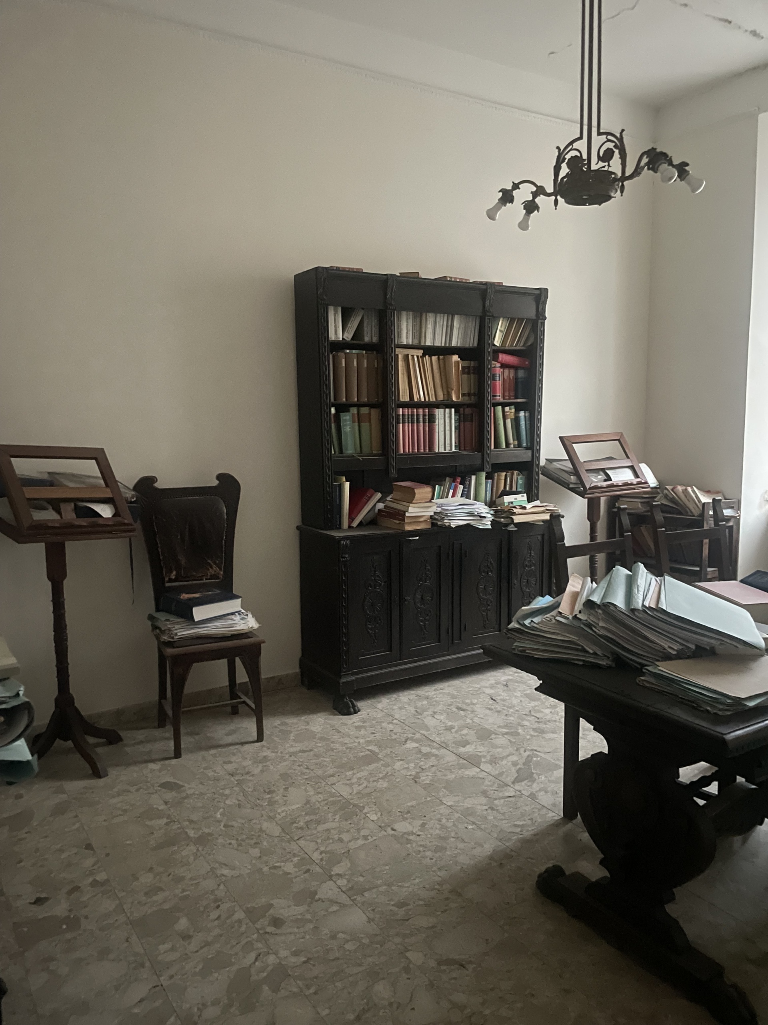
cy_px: 512
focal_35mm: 26
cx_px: 384
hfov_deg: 53.1
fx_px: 769
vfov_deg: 67.3
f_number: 1.6
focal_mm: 4.2
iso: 1250
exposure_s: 1/14
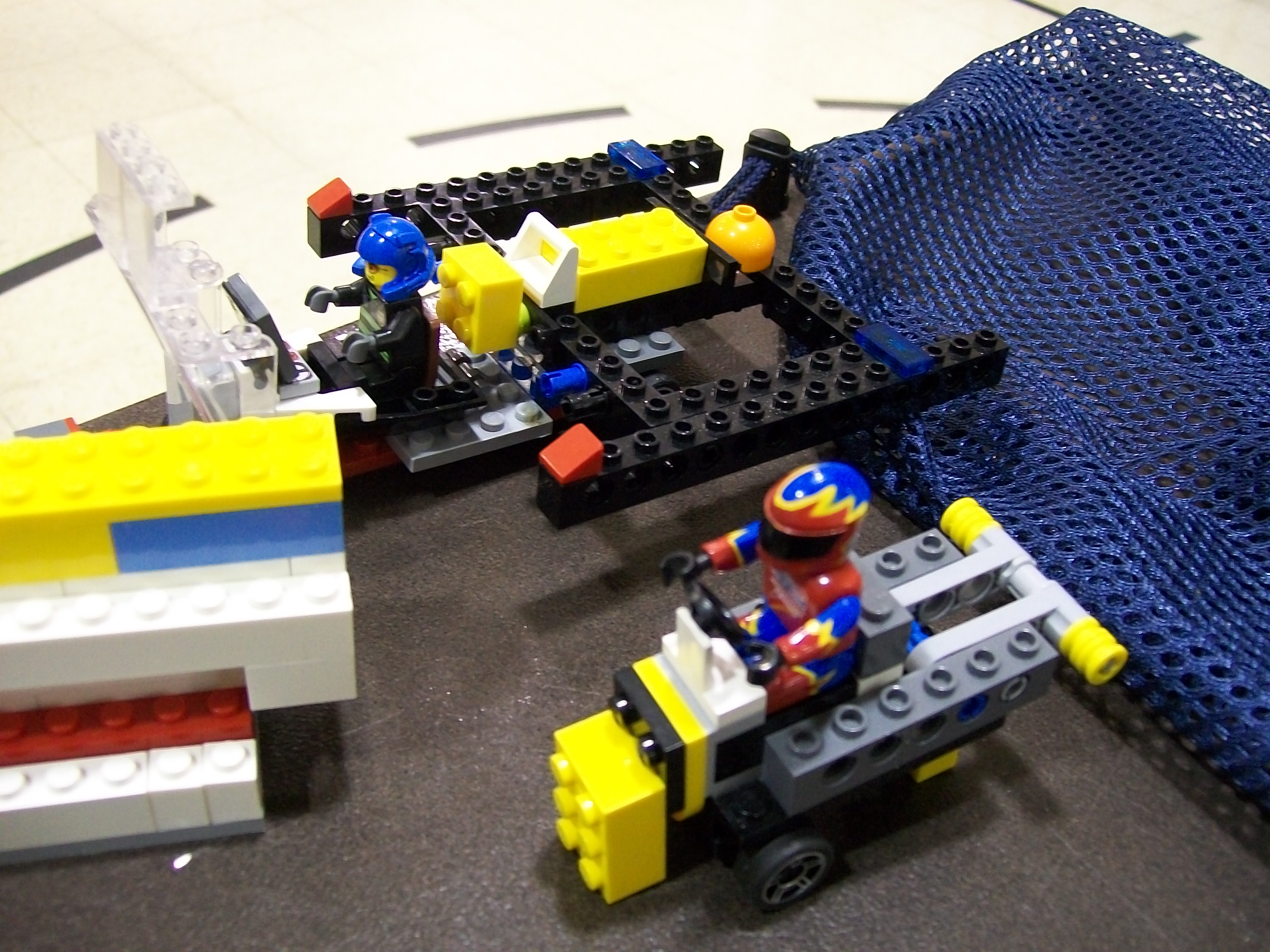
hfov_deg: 51.4
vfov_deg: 39.7
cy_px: 476
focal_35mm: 36
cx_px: 635
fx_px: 1321
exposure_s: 1/8
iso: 187
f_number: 2.7
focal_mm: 6
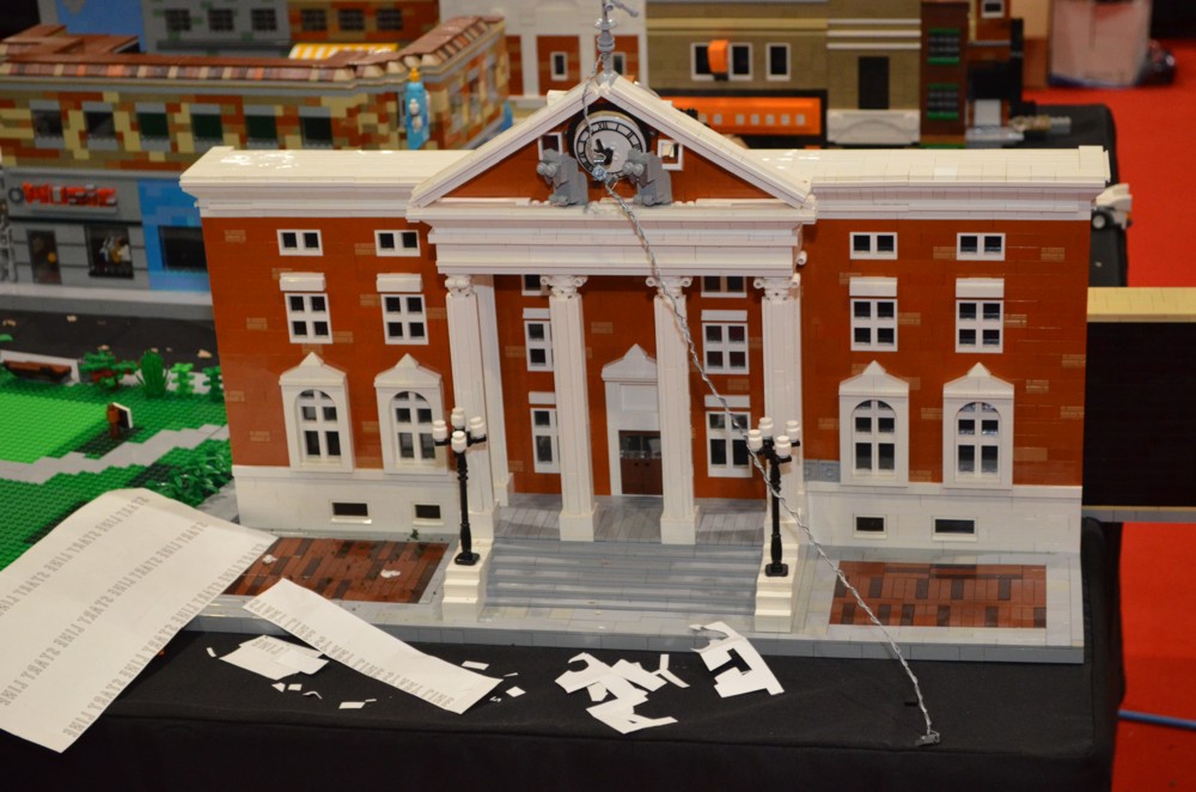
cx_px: 598
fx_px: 2238
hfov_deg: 29.9
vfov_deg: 20.1
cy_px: 396
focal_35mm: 68
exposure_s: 1/60
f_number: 5.3
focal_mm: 45
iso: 2200
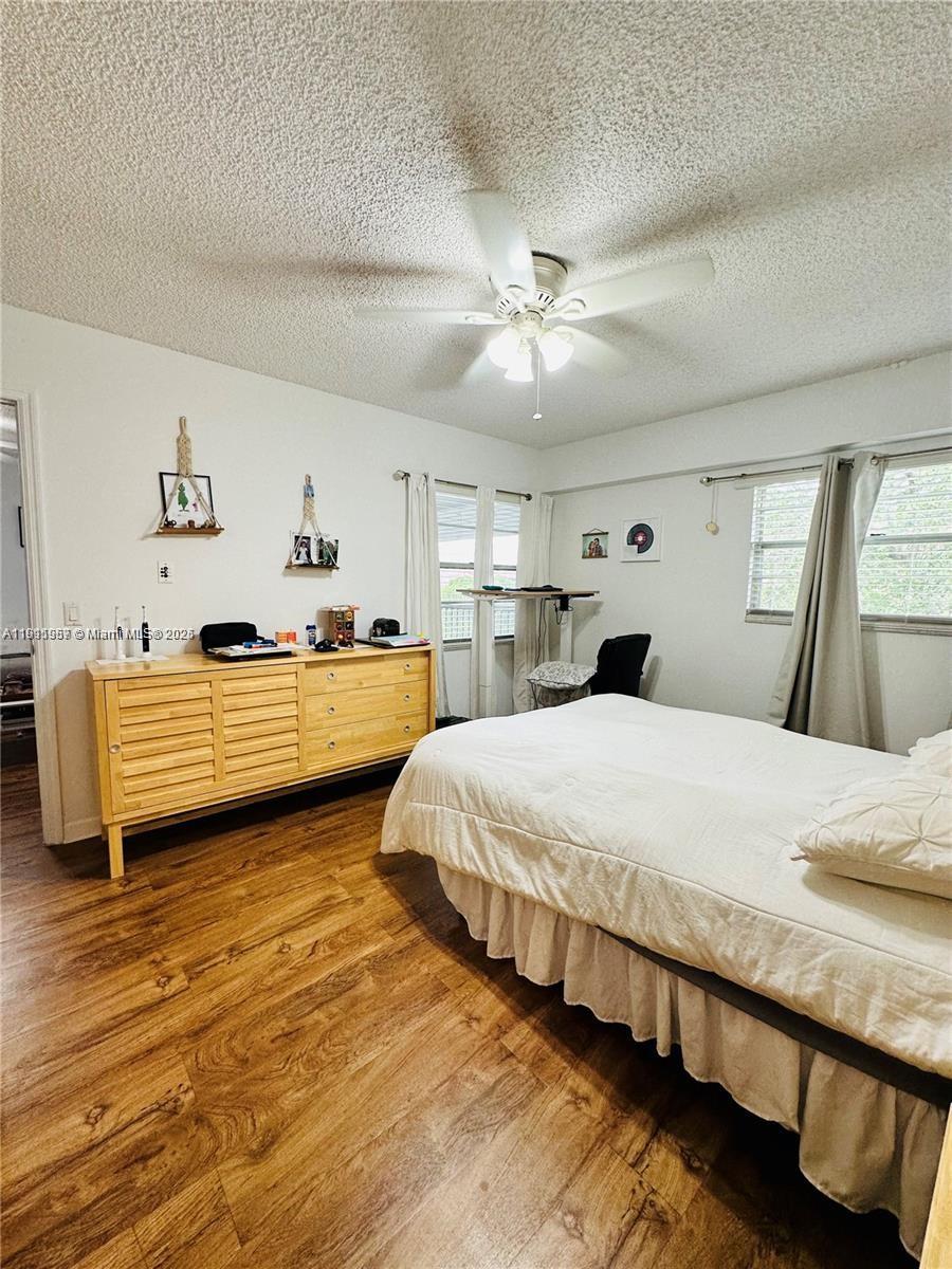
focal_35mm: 14
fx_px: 513
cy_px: 634
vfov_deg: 102.1
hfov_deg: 85.7
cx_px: 476
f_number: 2.2
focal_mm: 2.22
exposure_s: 1/120
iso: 125
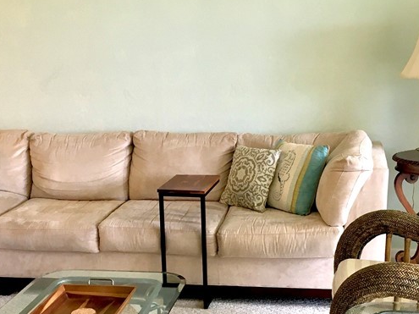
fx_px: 726
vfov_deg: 24.1
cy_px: 248
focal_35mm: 60
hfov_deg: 32.2
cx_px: 197
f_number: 2.2
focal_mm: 4.15
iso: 25
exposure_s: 1/30
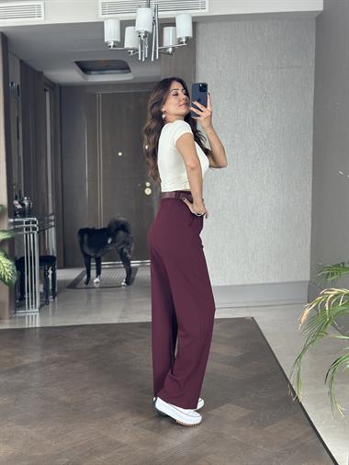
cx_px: 174
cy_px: 232
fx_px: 645
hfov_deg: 30.3
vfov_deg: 39.6
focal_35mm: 48
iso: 125
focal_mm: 6.86
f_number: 1.78
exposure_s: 1/94
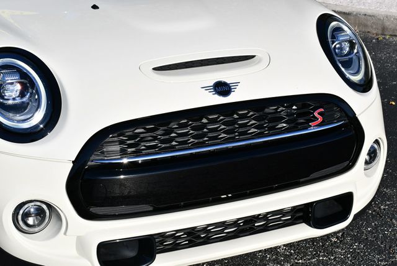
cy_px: 133
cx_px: 198
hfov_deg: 26.6
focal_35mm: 76
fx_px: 839
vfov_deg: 18.0
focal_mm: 38
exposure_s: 1/320
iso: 100
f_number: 9
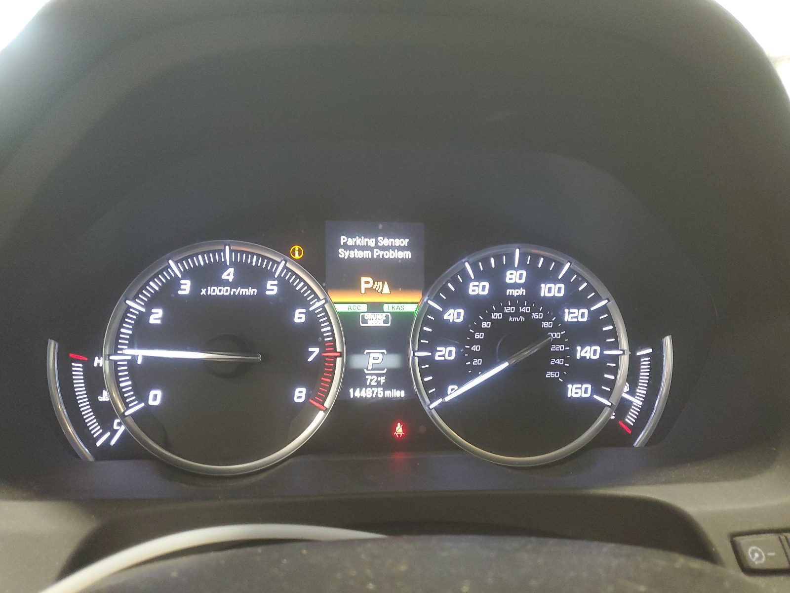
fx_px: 593
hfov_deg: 67.3
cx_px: 395
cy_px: 296
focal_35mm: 26
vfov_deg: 53.1
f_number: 1.5
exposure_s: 1/30
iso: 289
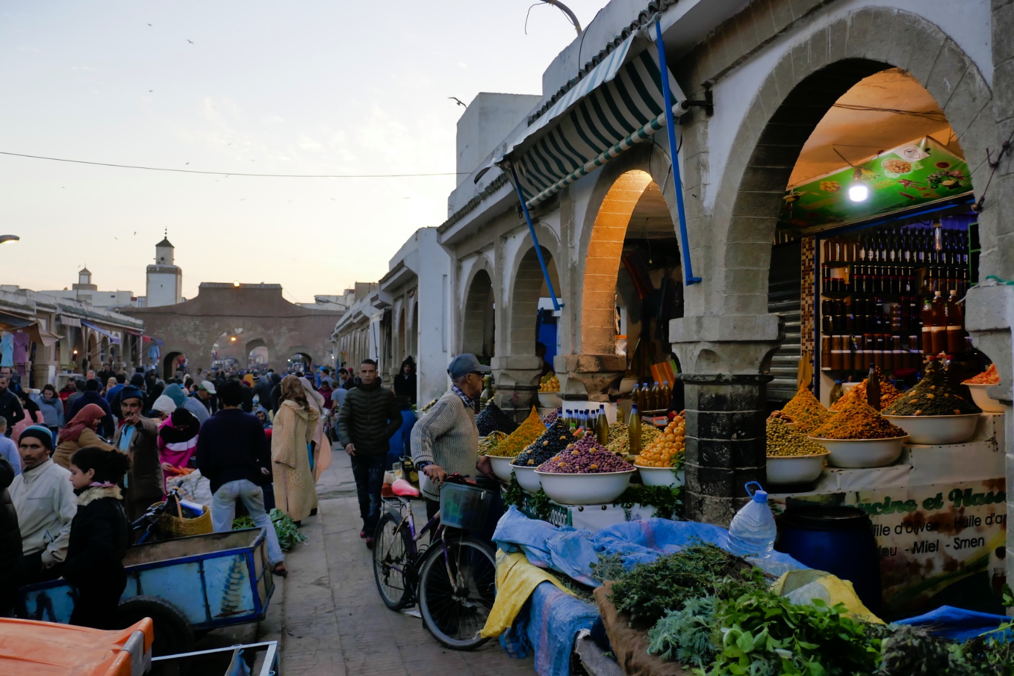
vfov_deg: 40.0
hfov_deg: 57.2
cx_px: 507
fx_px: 929
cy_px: 338
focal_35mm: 33
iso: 125
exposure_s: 1/125
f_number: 3.3
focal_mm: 11.9
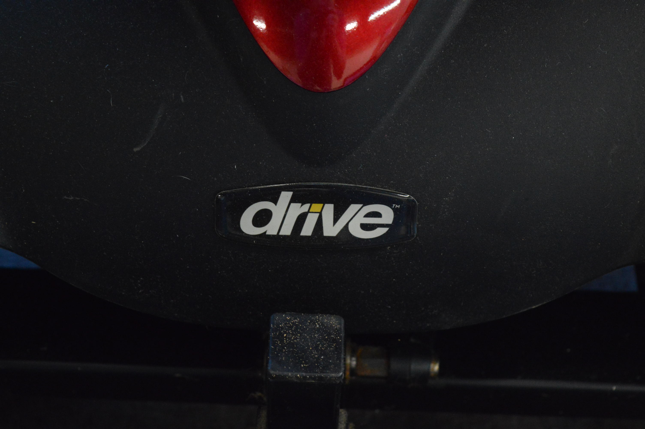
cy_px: 214
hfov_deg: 24.6
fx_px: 1477
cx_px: 322
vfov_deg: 16.5
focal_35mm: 82
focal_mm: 55
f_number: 5.6
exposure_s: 1/60
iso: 3200
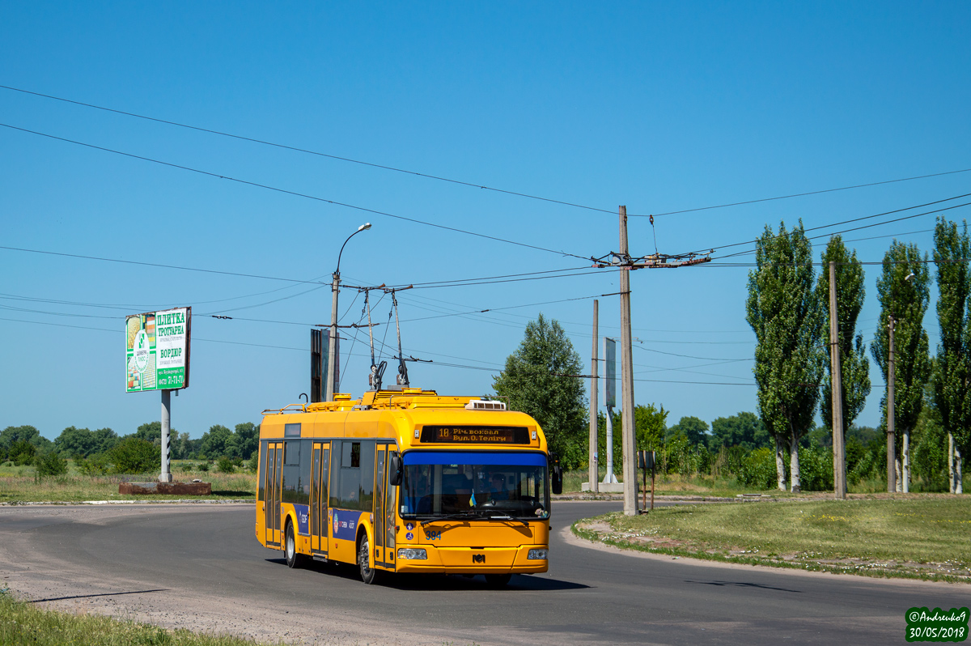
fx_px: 2345
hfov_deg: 23.4
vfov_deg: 15.7
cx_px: 486
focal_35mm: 87
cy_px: 323
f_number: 8
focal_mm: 58
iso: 100
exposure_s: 1/800
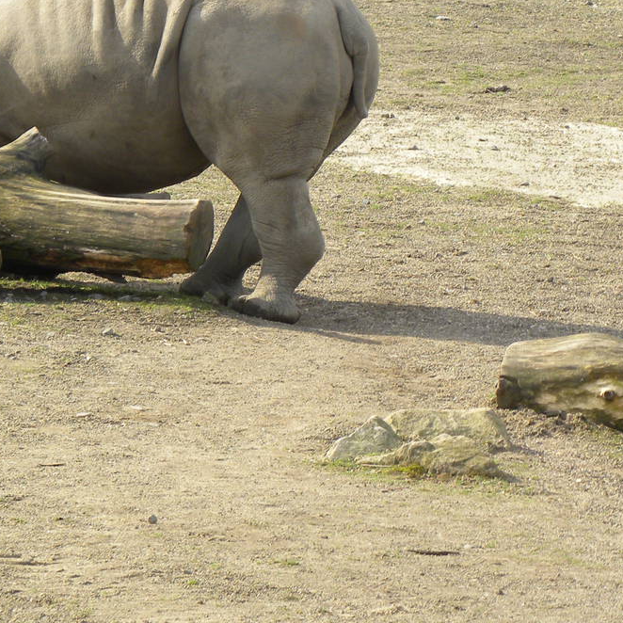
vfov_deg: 5.1
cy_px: 156
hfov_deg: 5.0
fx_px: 7045
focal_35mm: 346
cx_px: -59
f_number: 4.5
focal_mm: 28.8
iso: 64
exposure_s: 1/198
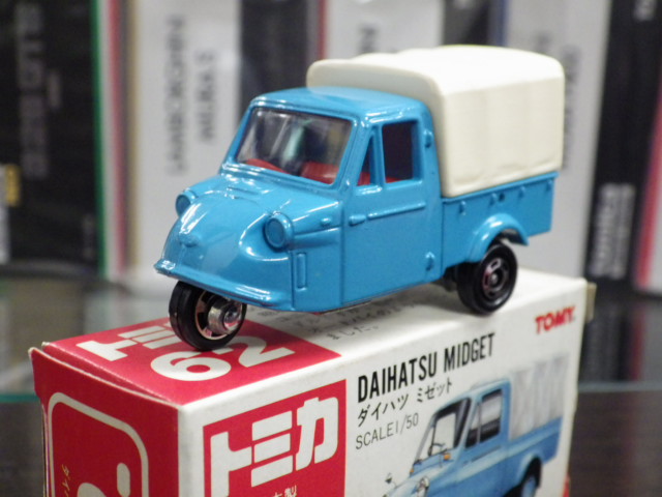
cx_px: 331
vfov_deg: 24.8
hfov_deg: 32.7
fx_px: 1128
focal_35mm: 59
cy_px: 248
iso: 800
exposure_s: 1/30
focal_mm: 10.7
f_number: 4
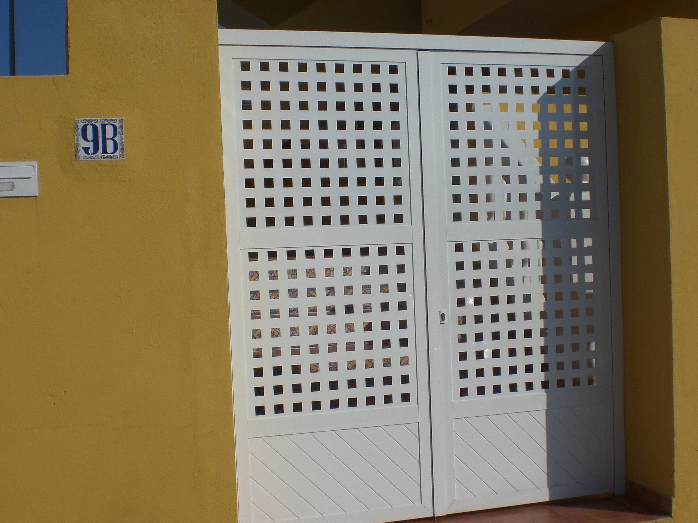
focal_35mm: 47
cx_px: 379
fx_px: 948
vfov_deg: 30.9
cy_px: 283
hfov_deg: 40.4
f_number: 4.4
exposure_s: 1/2000
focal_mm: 6.3
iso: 50
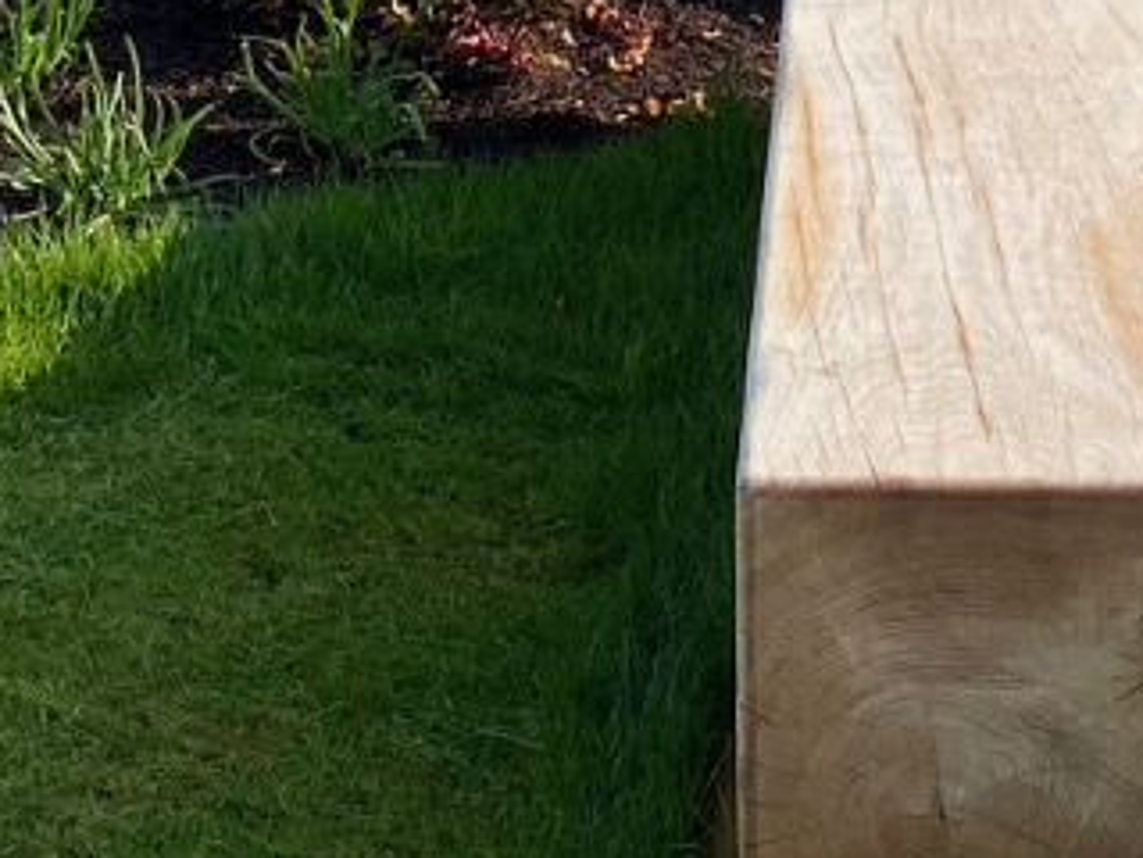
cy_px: -958
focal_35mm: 130
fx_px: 4293
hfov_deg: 15.1
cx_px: 764
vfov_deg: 10.3
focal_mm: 4.2
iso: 32
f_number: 1.8
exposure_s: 1/1629
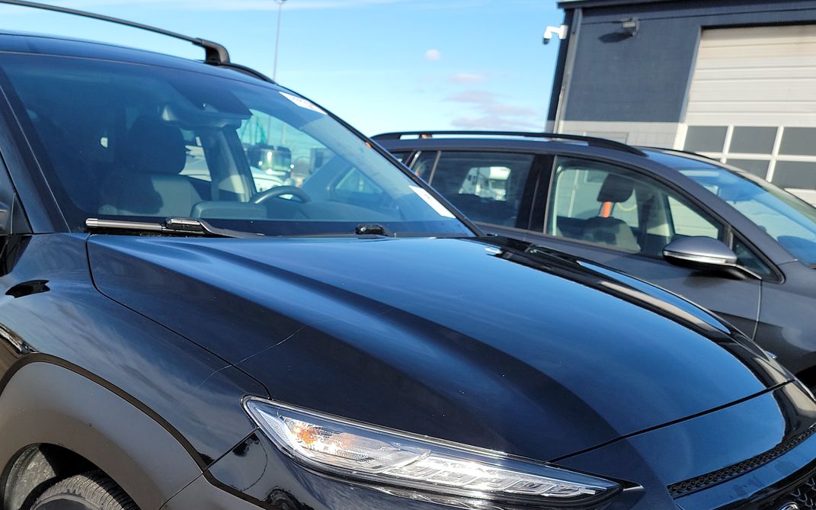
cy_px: 402
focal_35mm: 38
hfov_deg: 50.8
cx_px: 286
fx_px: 845
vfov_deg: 32.7
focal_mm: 6.7
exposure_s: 1/424
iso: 50
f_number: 1.8
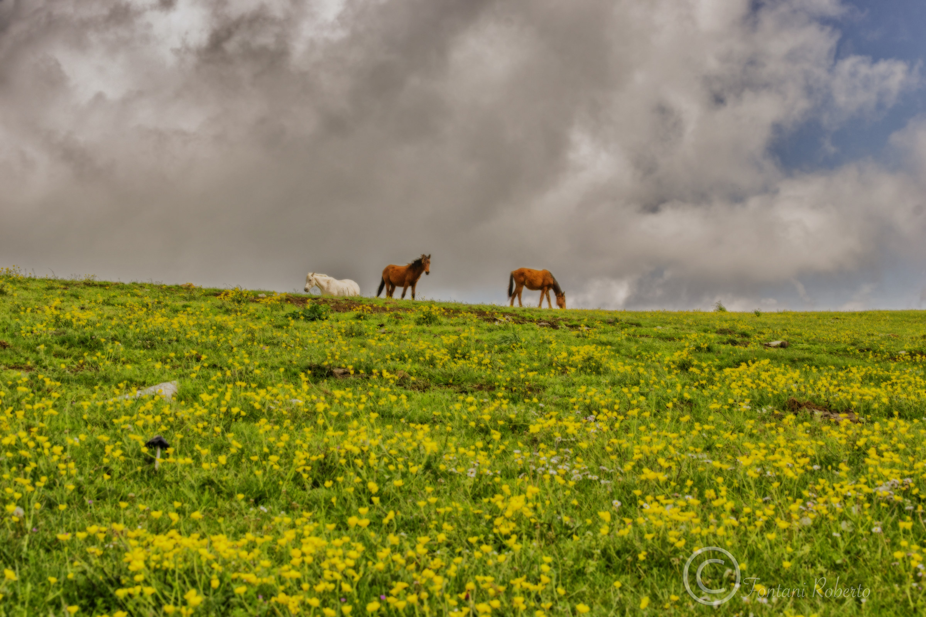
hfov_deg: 24.6
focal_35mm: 82
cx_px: 463
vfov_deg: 16.6
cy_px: 308
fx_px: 2122
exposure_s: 1/200
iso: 200
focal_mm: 55
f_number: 13
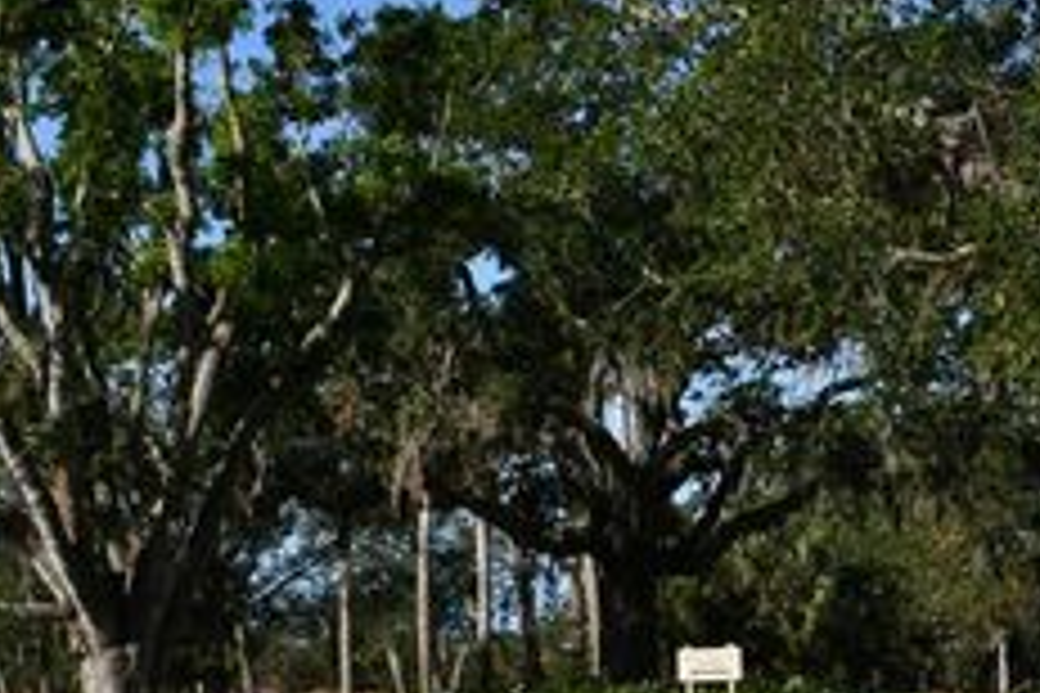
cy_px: 842
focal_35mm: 111
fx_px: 3206
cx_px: 932
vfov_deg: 12.1
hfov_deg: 18.1
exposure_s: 1/400
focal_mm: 20
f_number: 10
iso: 100
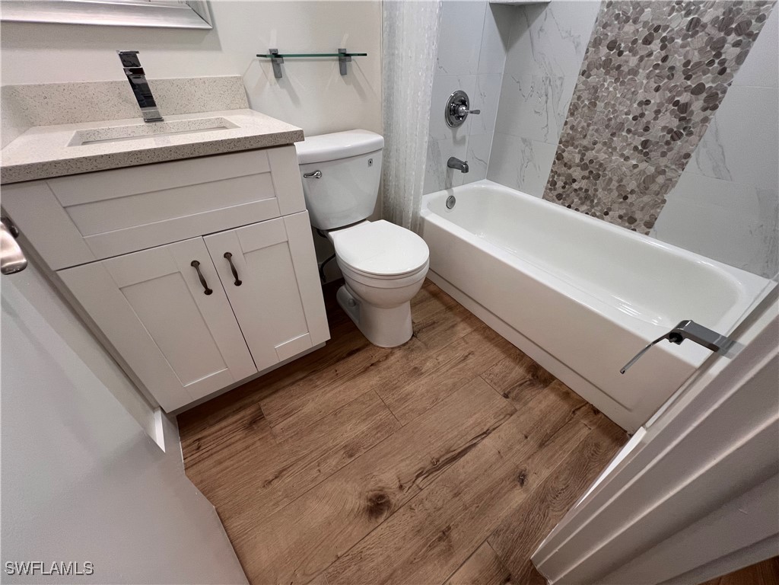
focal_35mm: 13
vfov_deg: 89.9
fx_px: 293
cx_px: 390
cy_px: 292
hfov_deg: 106.2
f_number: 1.8
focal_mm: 1.57
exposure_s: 1/120
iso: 125
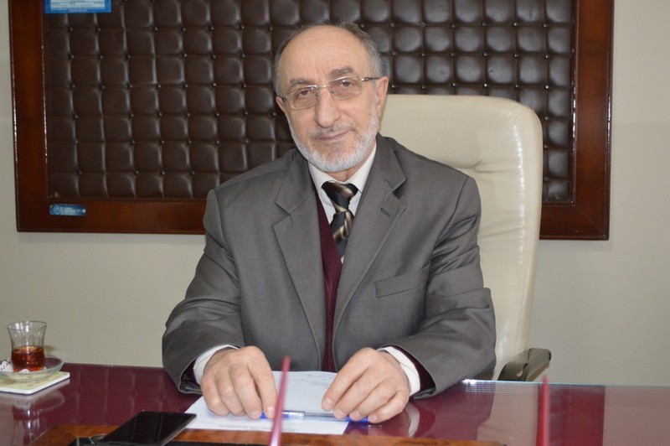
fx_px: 893
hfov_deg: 41.1
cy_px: 223
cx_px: 335
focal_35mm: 48
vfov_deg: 28.0
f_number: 4.8
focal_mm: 32
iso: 1400
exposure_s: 1/60
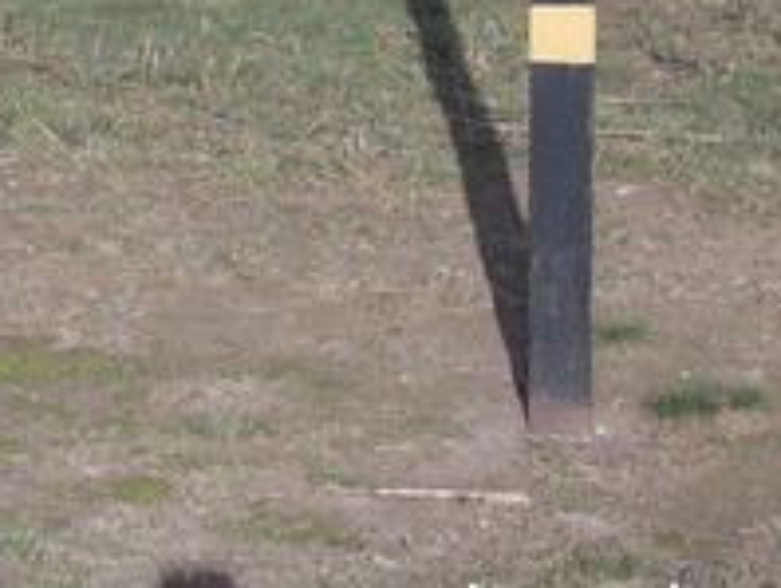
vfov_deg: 8.7
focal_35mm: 166
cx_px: 24
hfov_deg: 11.8
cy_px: -359
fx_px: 3750
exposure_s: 1/320
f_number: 6.5
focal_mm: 6.1
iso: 80
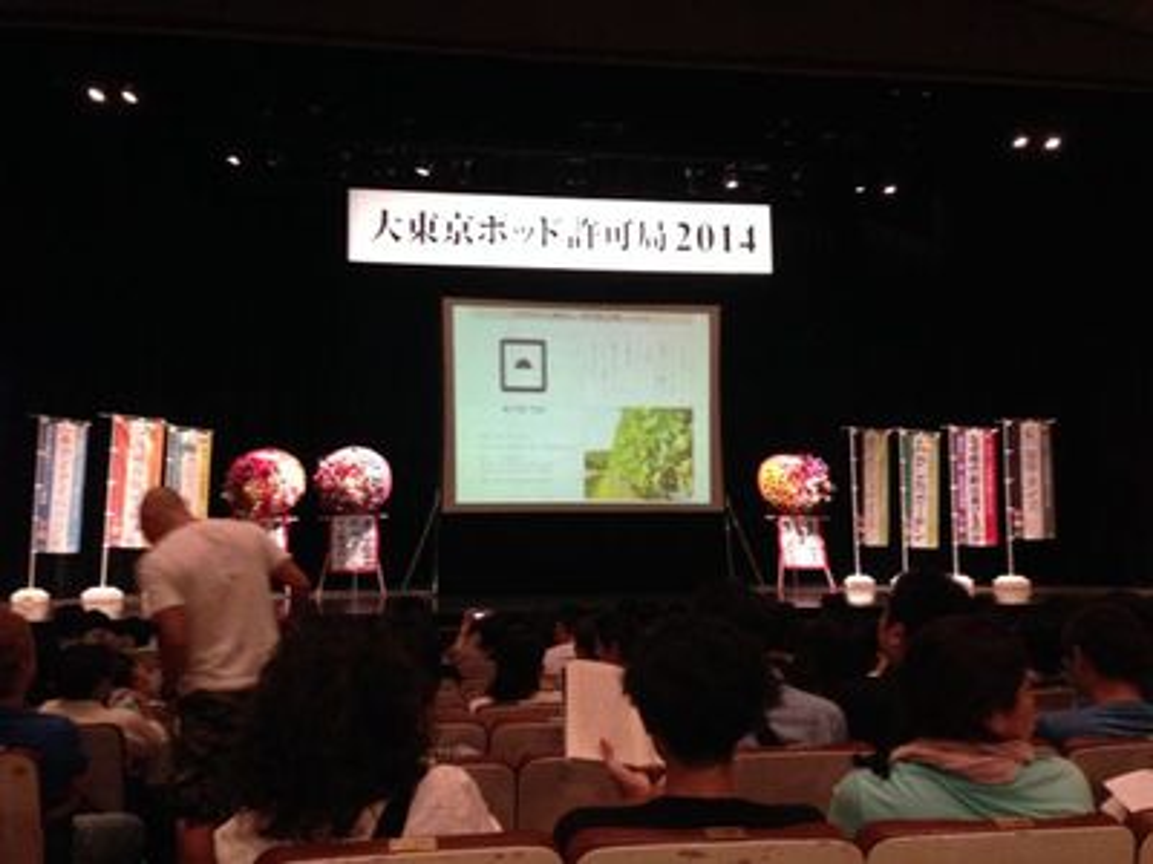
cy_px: 432
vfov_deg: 42.9
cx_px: 576
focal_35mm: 33
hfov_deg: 55.4
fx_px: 1099
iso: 500
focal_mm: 4.12
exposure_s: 1/15
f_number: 2.4
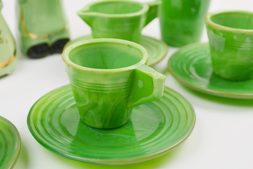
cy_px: 84
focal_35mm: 54
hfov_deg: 36.9
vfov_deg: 25.1
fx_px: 379
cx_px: 126
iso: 200
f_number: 6.3
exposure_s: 1/160
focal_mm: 36
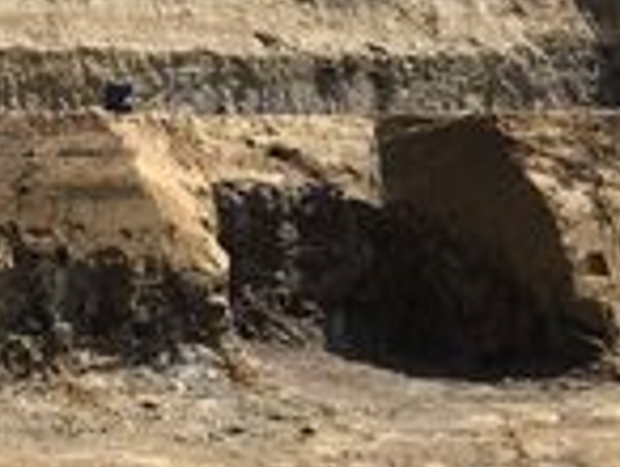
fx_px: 1651
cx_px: 55
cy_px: 217
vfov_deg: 16.1
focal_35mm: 92
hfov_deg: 20.8
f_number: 1.8
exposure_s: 1/2457
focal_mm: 3.99
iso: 20
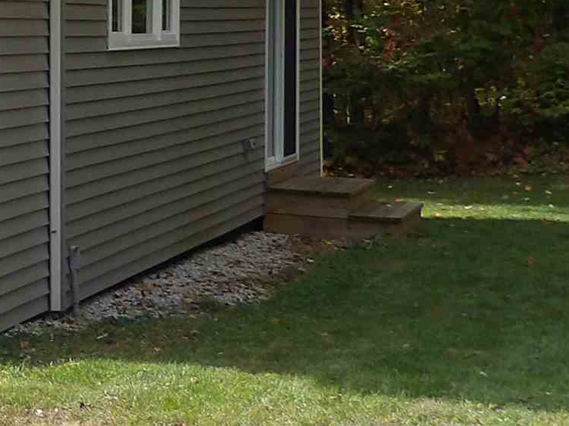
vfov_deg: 10.7
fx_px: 2219
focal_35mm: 135
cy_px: -142
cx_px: -575
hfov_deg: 12.7
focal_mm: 5.9
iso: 100
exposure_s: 1/279
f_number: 3.6
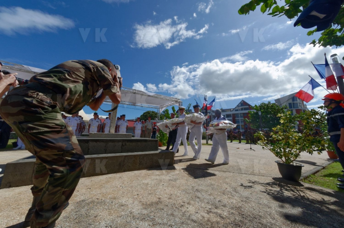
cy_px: 114
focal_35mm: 16
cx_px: 172
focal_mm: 10.5
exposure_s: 1/250
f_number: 11
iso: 100
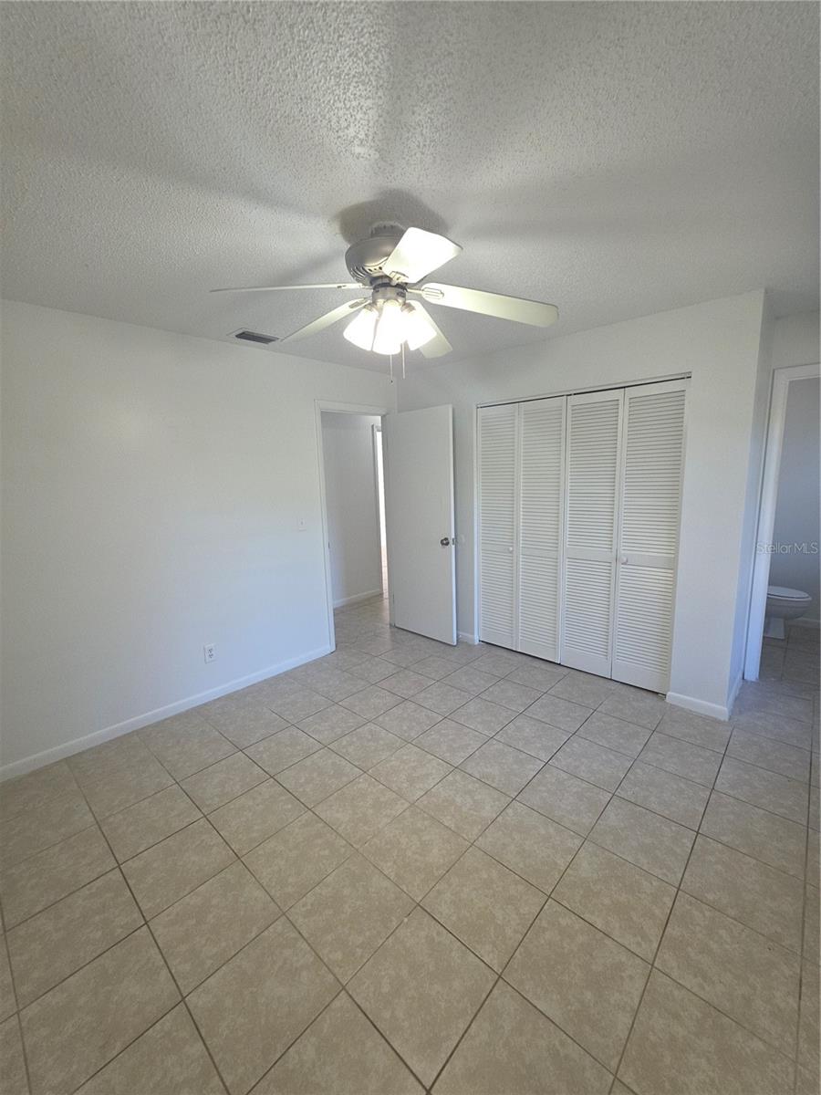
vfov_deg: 106.2
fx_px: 411
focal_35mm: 13
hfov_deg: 89.9
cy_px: 548
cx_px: 410
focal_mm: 2.2
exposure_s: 1/50
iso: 64
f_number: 1.9
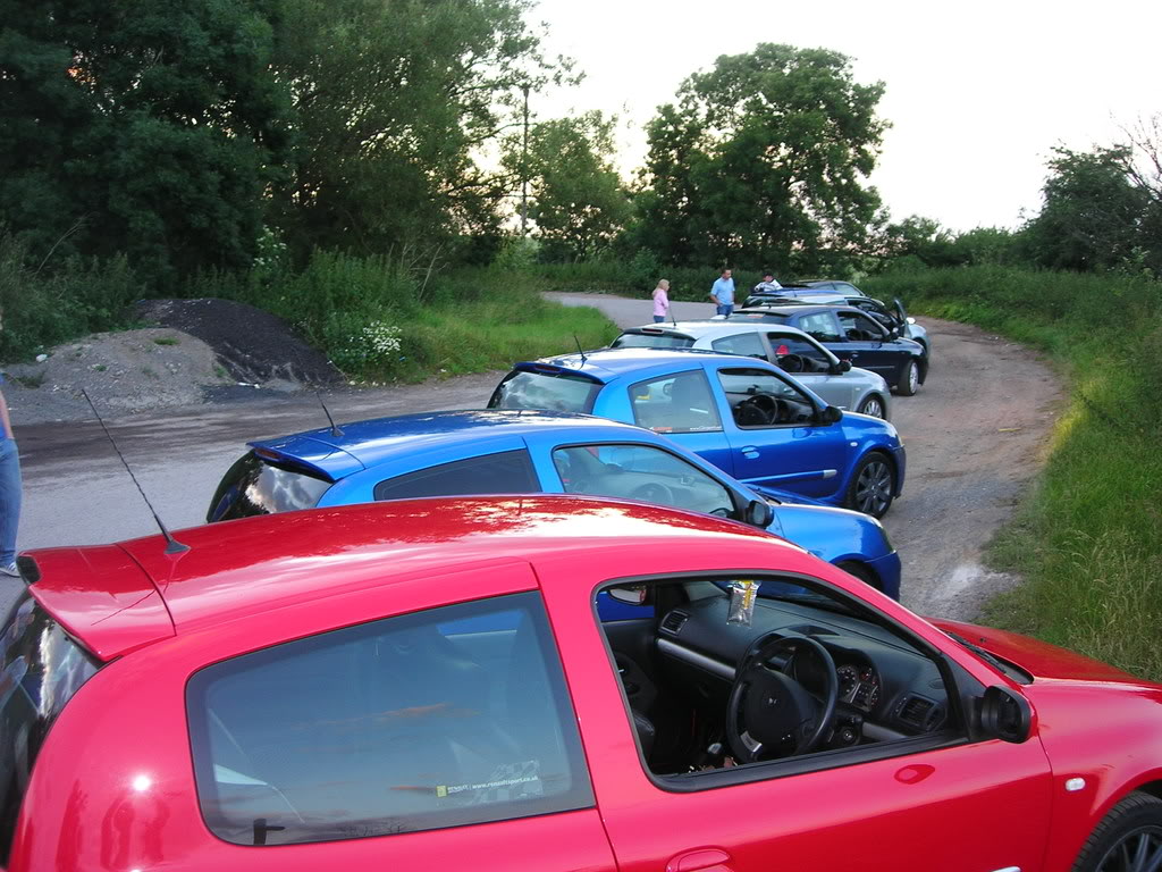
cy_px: 436
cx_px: 581
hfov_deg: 49.0
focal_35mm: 38
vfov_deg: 37.7
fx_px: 1276
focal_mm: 7.8
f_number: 2.8
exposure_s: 1/30
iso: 65
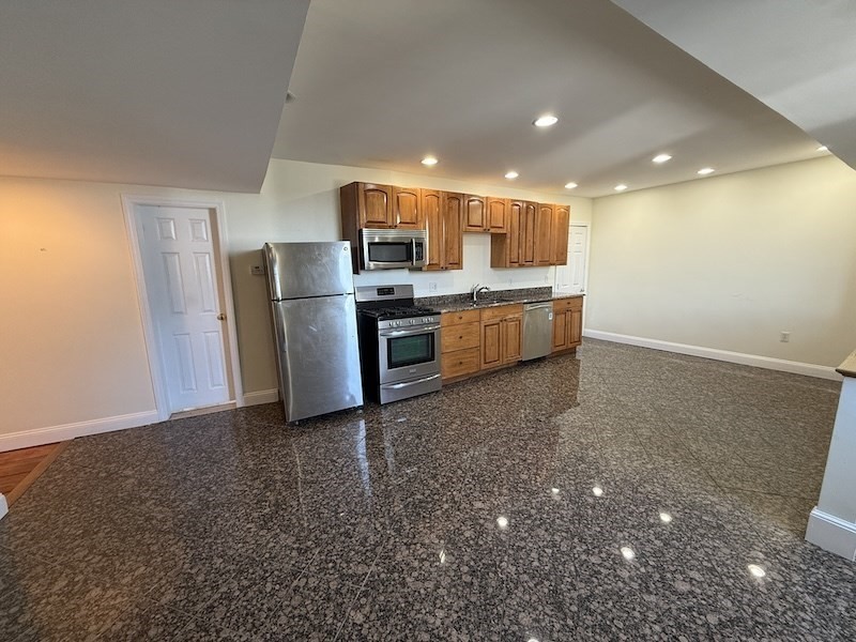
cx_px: 428
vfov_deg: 85.7
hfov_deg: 102.1
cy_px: 321
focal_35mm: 14
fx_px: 346
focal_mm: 2.22
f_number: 2.2
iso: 200
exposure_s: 1/60
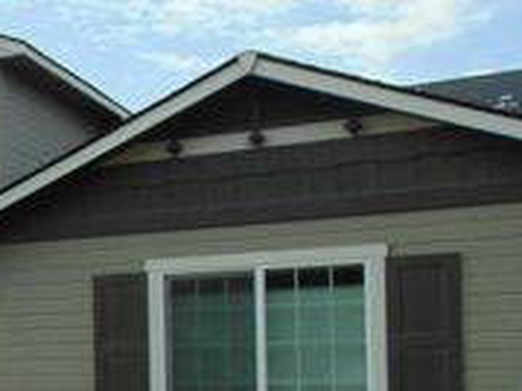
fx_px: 1055
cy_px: 360
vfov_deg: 20.5
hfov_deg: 24.1
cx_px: -169
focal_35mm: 70
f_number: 3
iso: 80
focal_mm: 4.5
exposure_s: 1/800
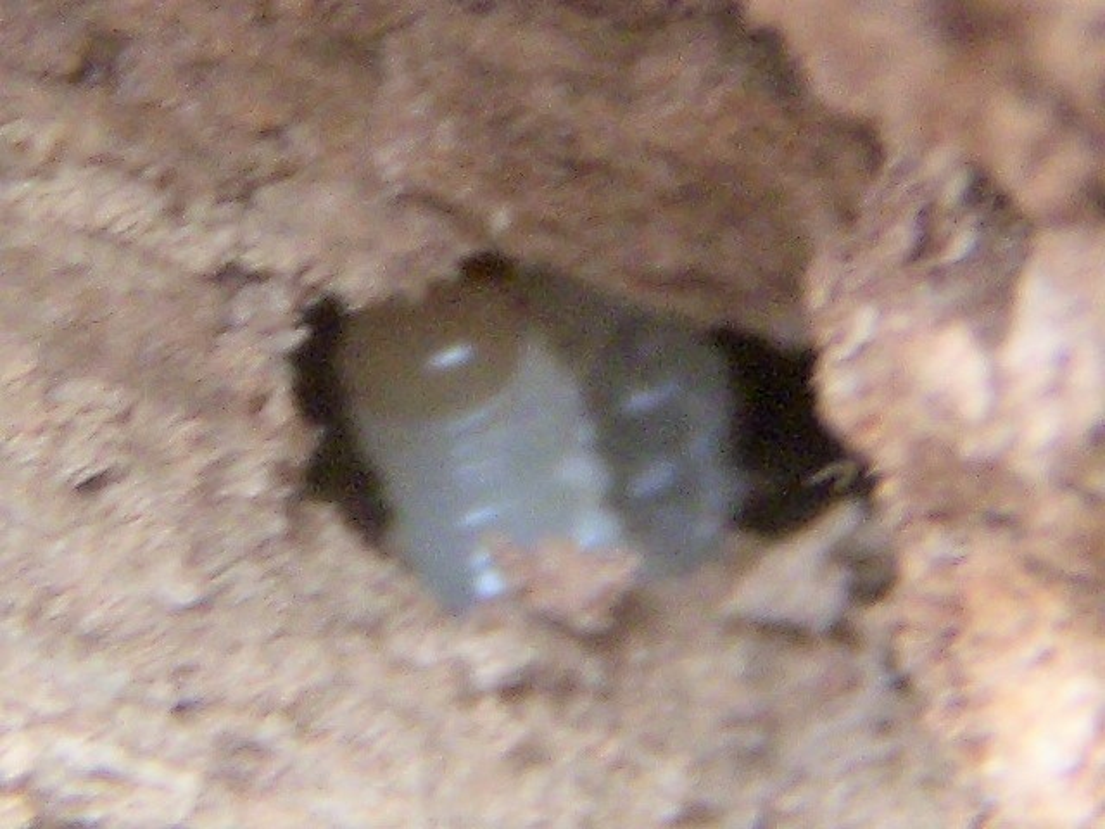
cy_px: 414
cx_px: 552
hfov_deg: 29.4
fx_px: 2107
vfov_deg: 22.3
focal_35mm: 66
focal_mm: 11
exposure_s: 1/15
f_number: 3.7
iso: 200
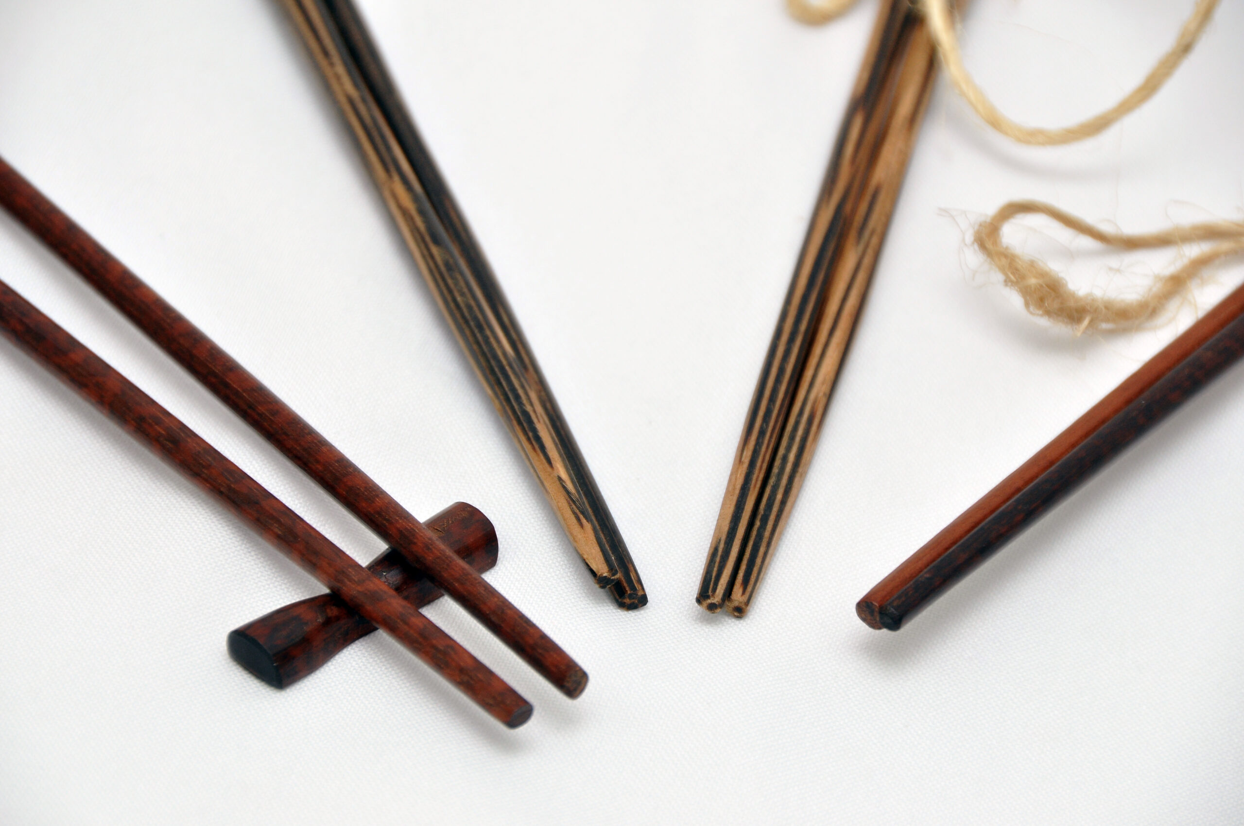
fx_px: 10353
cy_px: 413
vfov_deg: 4.6
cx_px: 622
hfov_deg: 6.9
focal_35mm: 300
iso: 500
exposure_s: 1/25
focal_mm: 200
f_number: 7.1
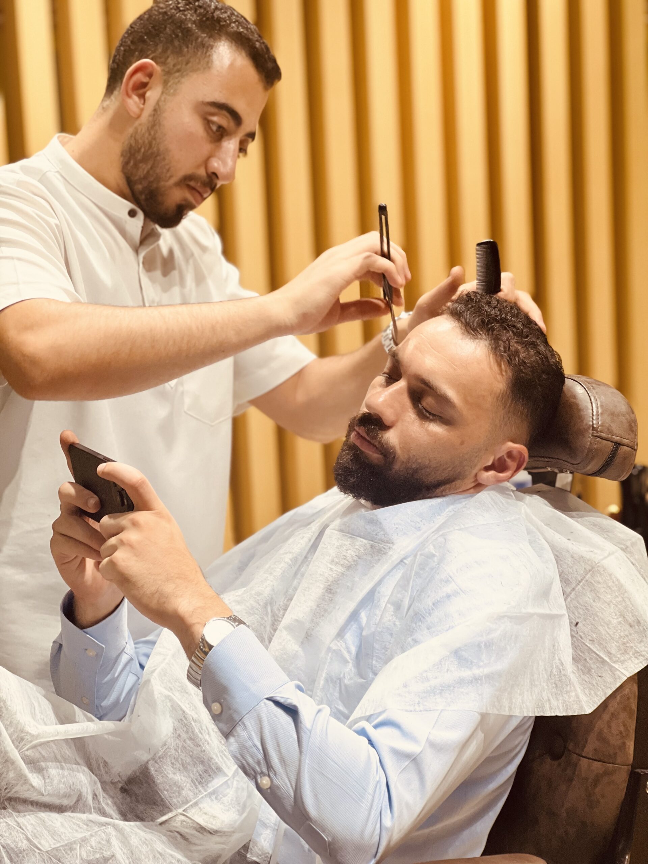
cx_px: 324
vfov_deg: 25.3
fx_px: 1922
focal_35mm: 77
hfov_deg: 19.1
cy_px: 432
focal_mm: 9
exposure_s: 1/100
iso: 160
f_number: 2.8
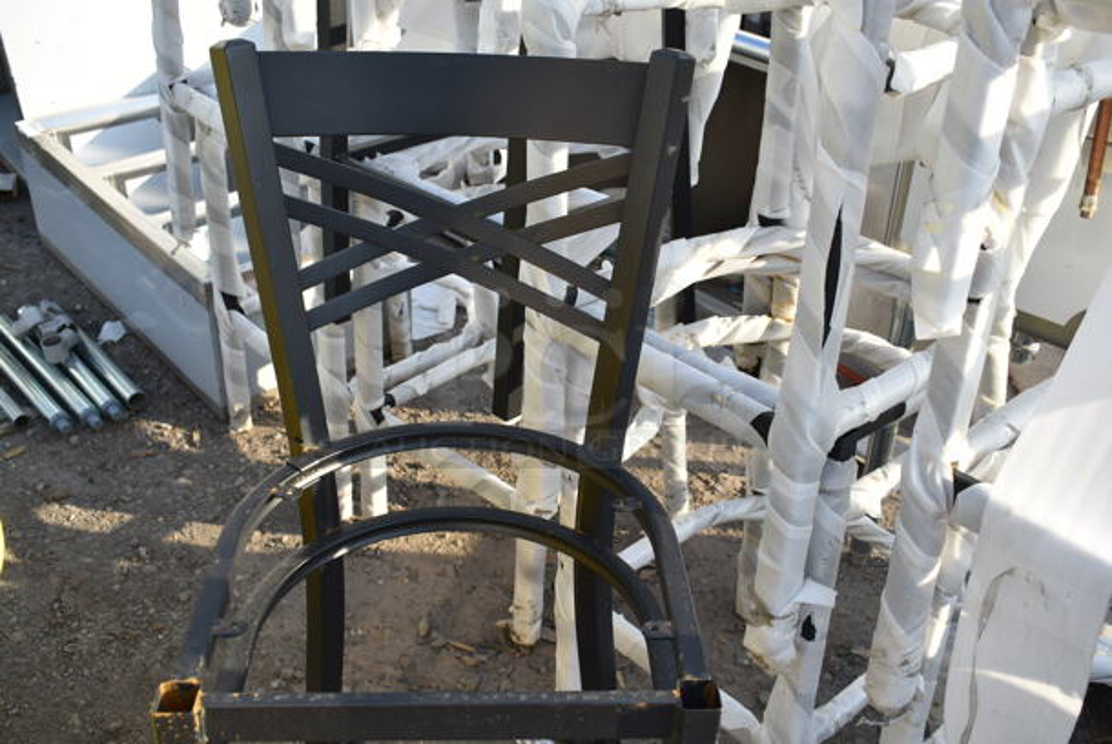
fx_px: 1113
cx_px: 556
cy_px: 372
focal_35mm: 36
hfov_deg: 53.1
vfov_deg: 37.0
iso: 100
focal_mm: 24
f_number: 5.6
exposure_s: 1/125
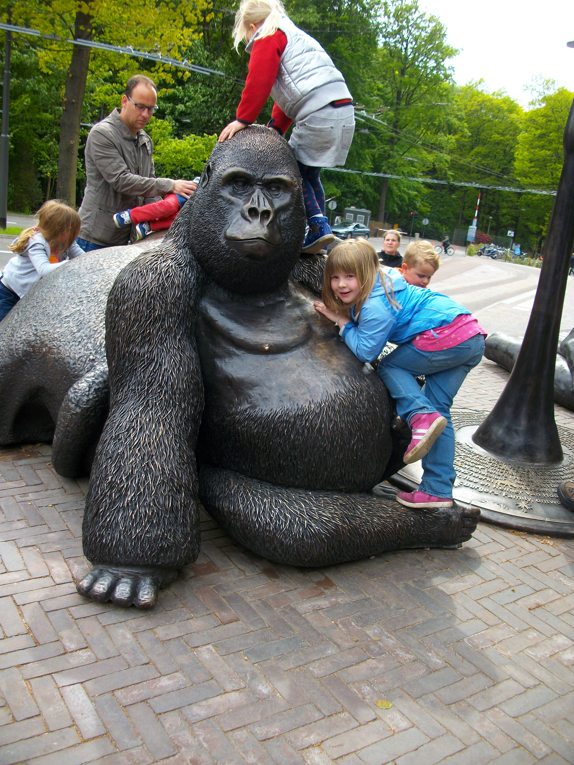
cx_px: 287
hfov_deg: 41.8
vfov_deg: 54.0
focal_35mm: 34
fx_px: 752
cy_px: 382
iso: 80
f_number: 2.9
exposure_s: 1/304
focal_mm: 5.7
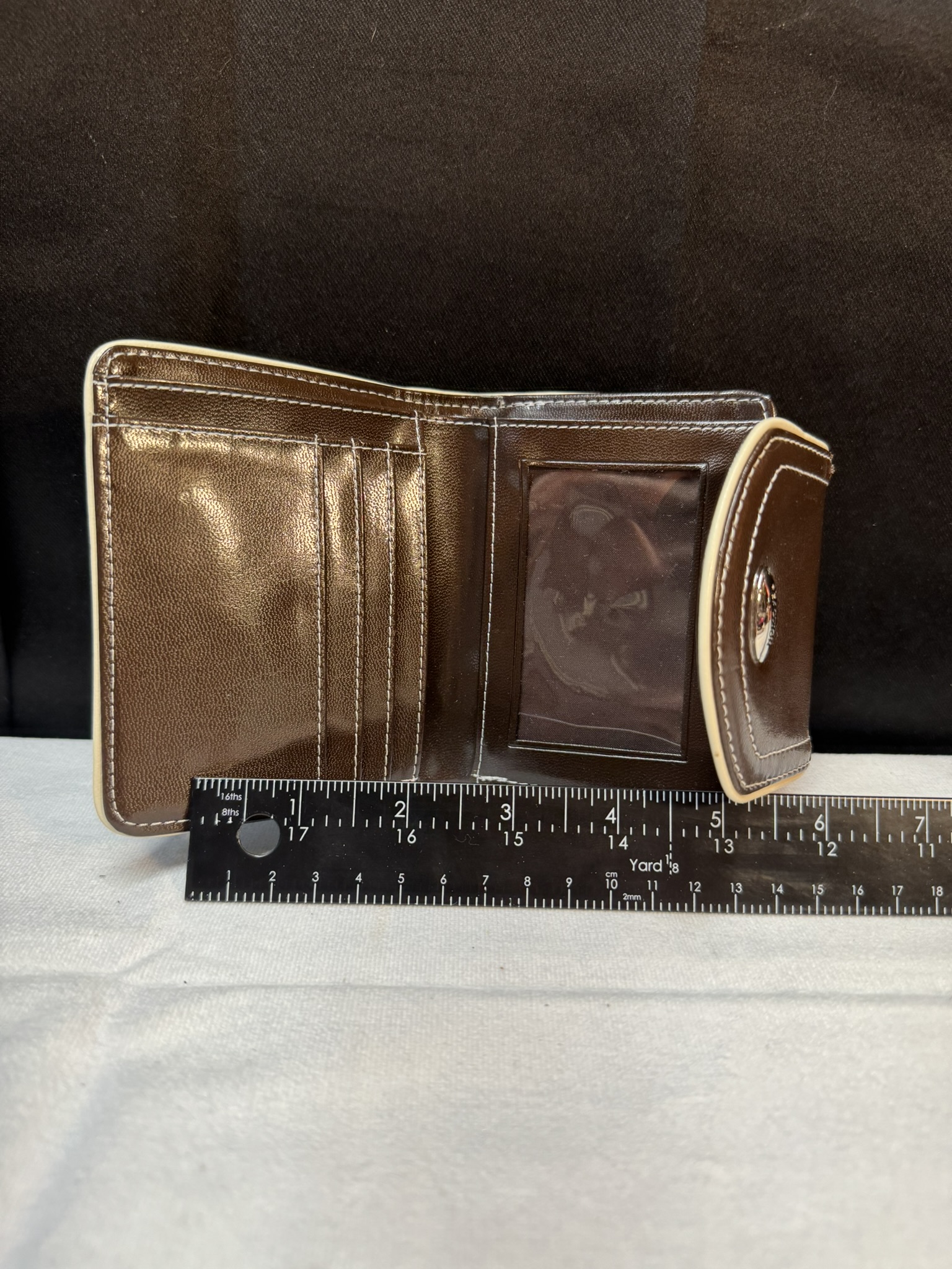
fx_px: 880
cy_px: 634
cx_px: 476
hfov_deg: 56.8
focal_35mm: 24
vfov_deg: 71.6
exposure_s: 1/120
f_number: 1.78
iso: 200
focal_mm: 6.76
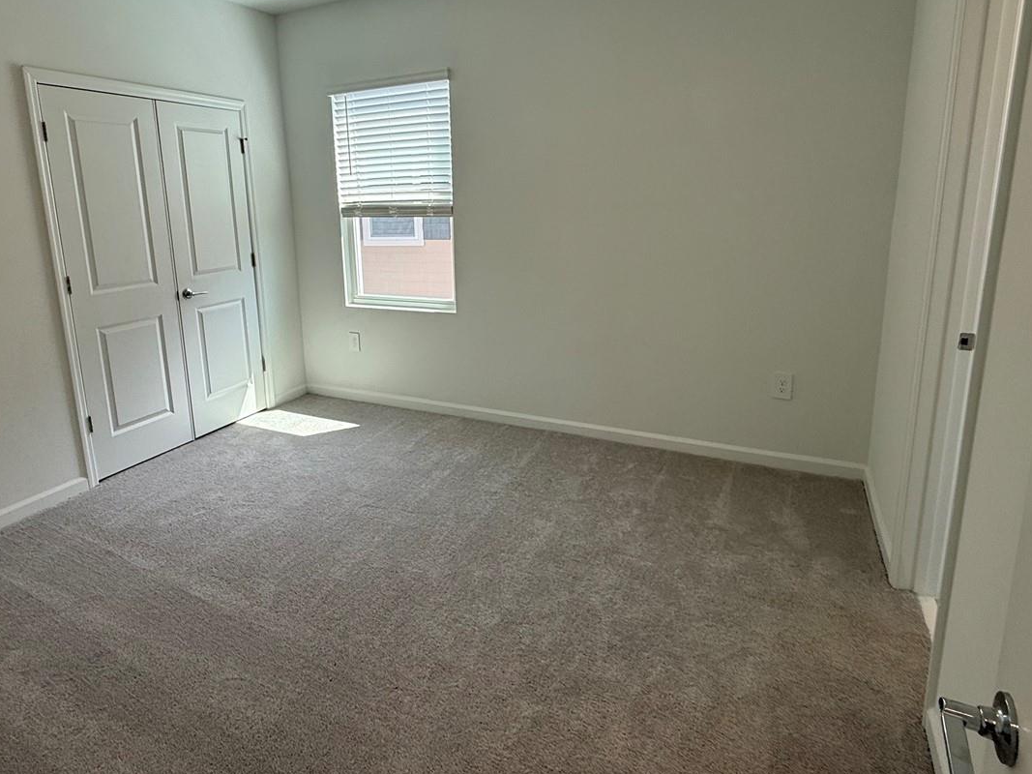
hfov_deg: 78.7
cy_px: 322
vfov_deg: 63.0
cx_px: 457
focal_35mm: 21
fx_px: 626
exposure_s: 1/210
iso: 64
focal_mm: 2.22
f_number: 2.2
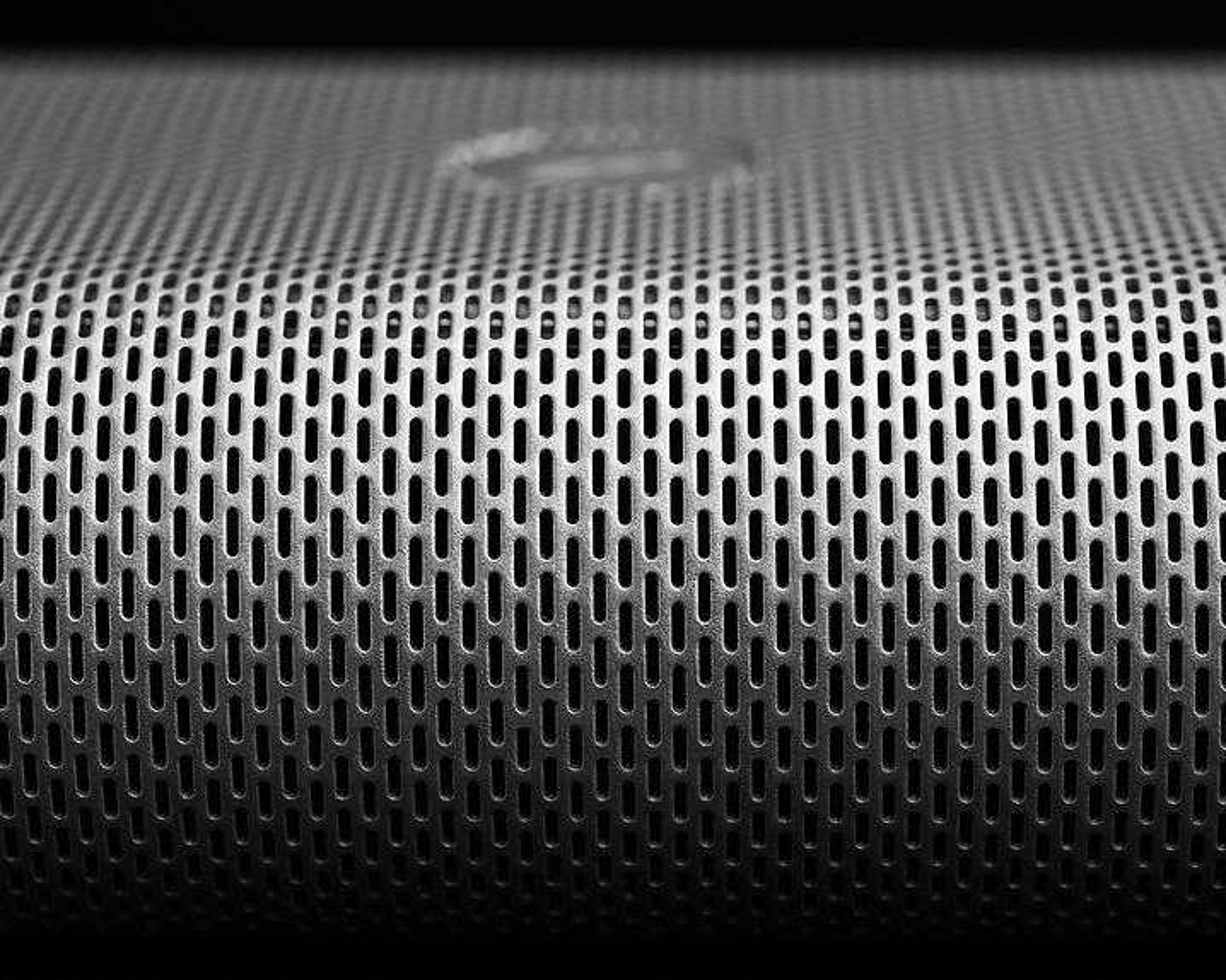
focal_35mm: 119
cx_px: 549
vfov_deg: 13.0
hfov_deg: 16.2
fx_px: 4317
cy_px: 488
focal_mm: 105
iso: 100
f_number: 11
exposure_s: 1/160
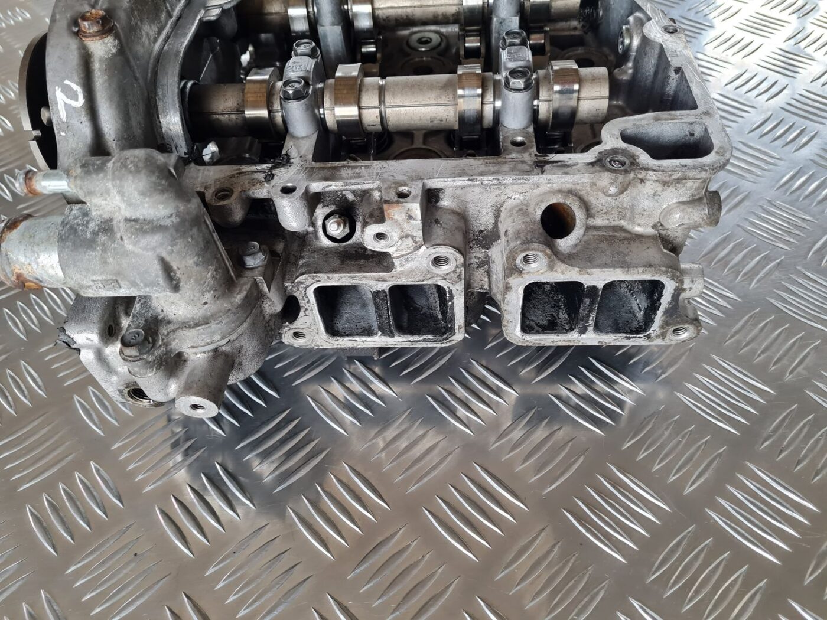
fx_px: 621
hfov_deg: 67.3
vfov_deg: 53.1
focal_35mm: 26
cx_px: 414
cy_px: 310
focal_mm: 5.4
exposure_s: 1/100
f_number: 1.8
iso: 160
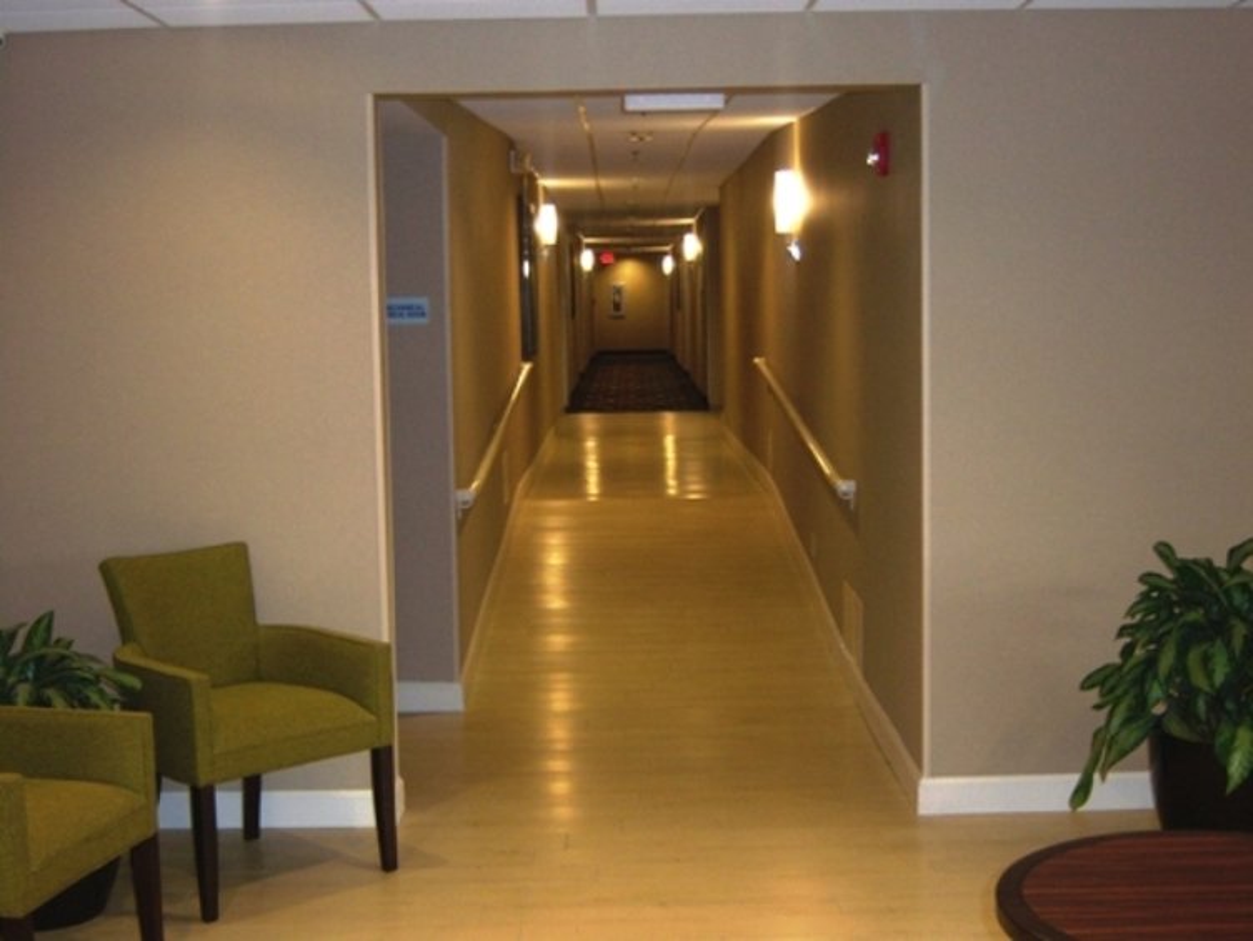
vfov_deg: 29.7
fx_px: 1775
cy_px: 470
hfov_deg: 38.9
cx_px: 626
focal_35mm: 49
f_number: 3.4
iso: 100
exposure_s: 1/60
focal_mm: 10.3
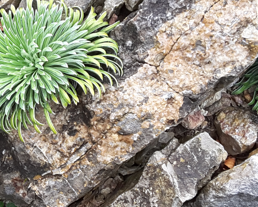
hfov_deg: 19.6
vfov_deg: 16.5
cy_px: 109
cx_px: -35
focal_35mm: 93
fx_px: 710
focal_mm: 2.9
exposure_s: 1/120
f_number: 1.9
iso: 50
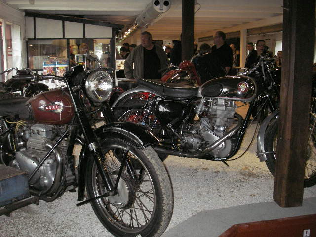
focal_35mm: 38
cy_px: 118
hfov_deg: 49.0
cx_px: 158
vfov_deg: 37.7
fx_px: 347
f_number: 3.3
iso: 200
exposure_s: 1/30
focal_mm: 6.3
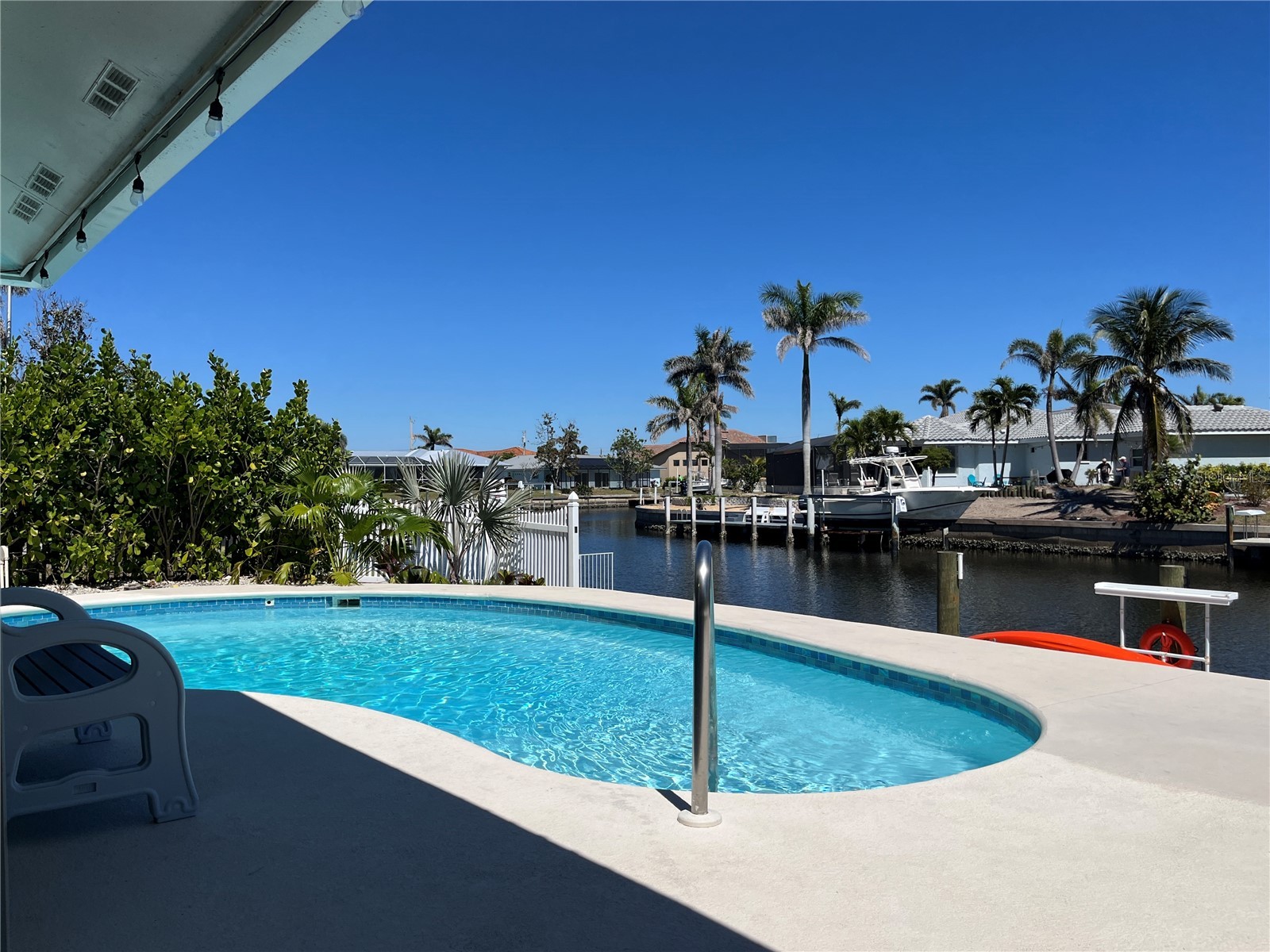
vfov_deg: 53.1
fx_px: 954
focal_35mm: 26
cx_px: 635
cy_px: 476
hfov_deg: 67.3
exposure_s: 1/7874
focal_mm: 5.1
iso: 50
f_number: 1.6
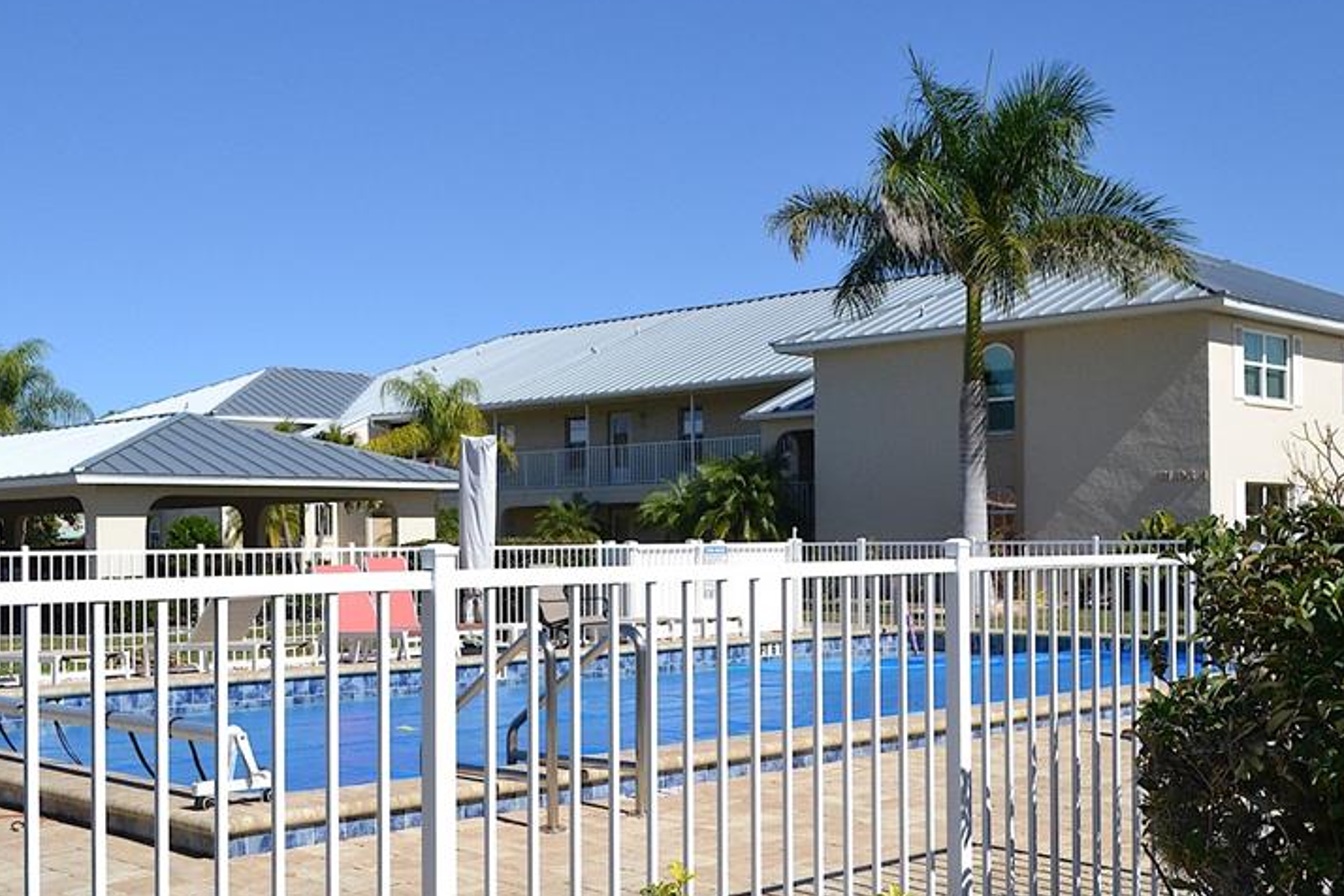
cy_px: 495
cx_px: 730
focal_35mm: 43
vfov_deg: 31.2
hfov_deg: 45.4
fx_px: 1605
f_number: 8
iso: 1000
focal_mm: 20
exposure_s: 1/4000
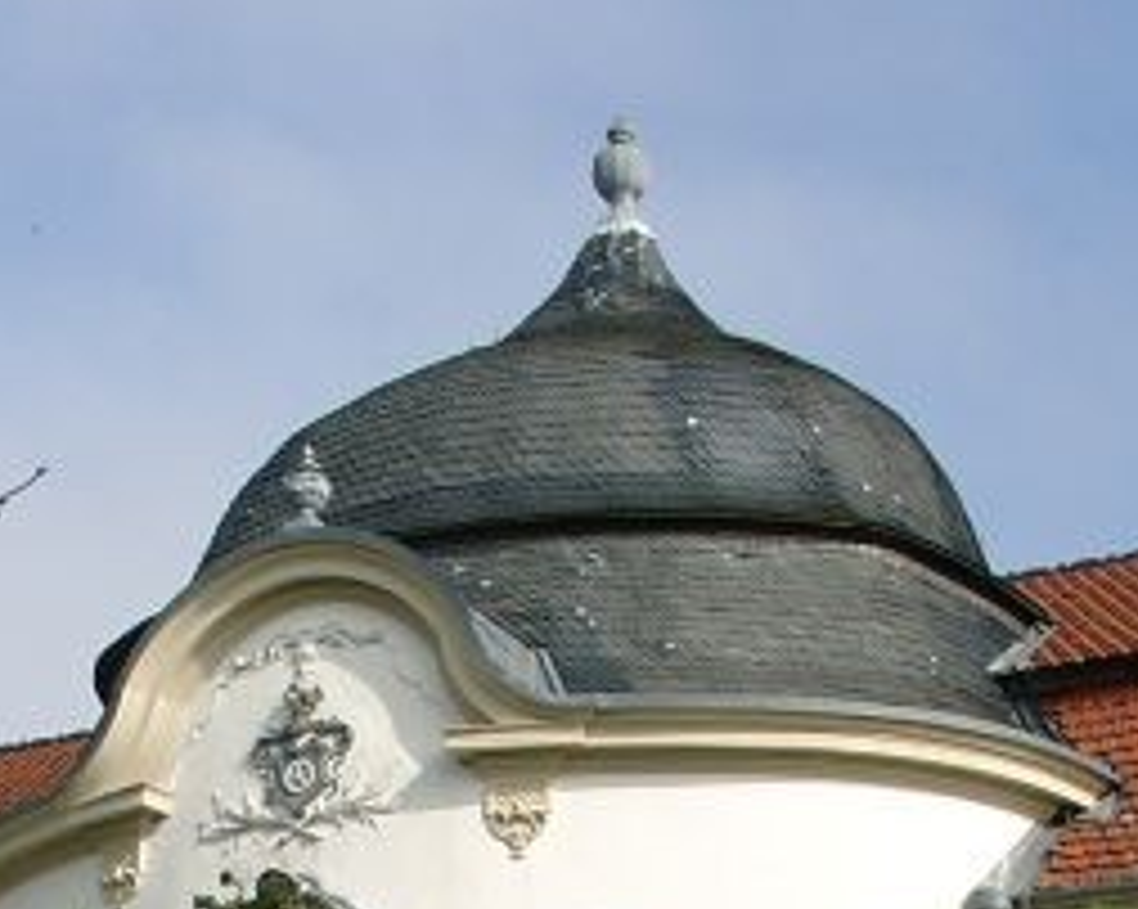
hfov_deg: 18.3
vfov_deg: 14.0
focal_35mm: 105
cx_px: 391
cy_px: 1228
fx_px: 3534
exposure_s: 1/824
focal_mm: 7.13
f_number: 4
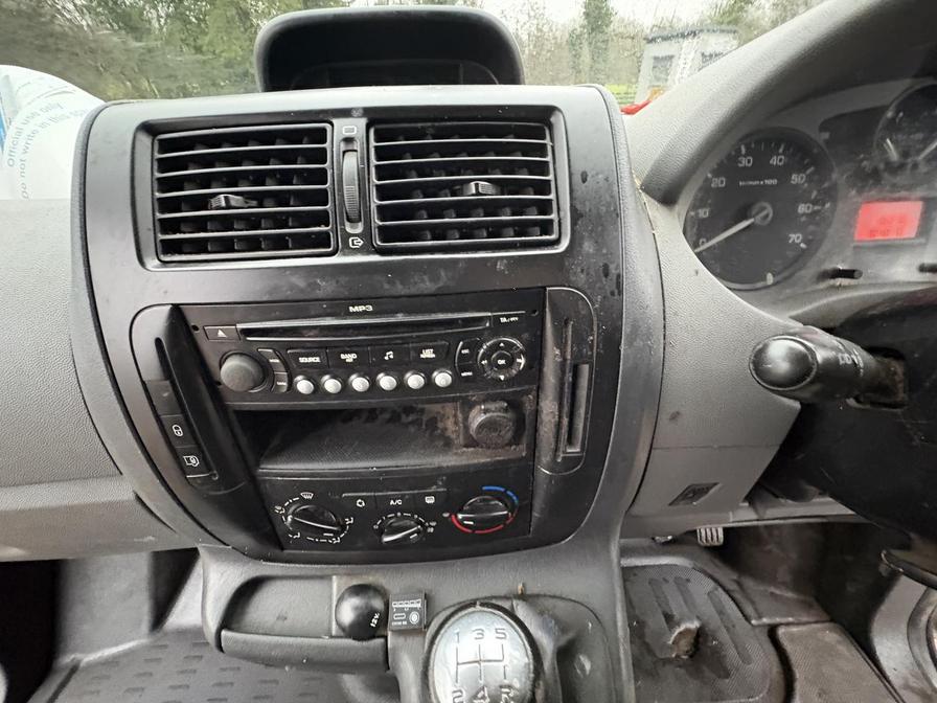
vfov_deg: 85.7
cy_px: 352
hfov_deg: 102.1
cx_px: 468
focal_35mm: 14
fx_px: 379
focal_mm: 2.22
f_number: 2.2
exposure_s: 1/30
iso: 1000
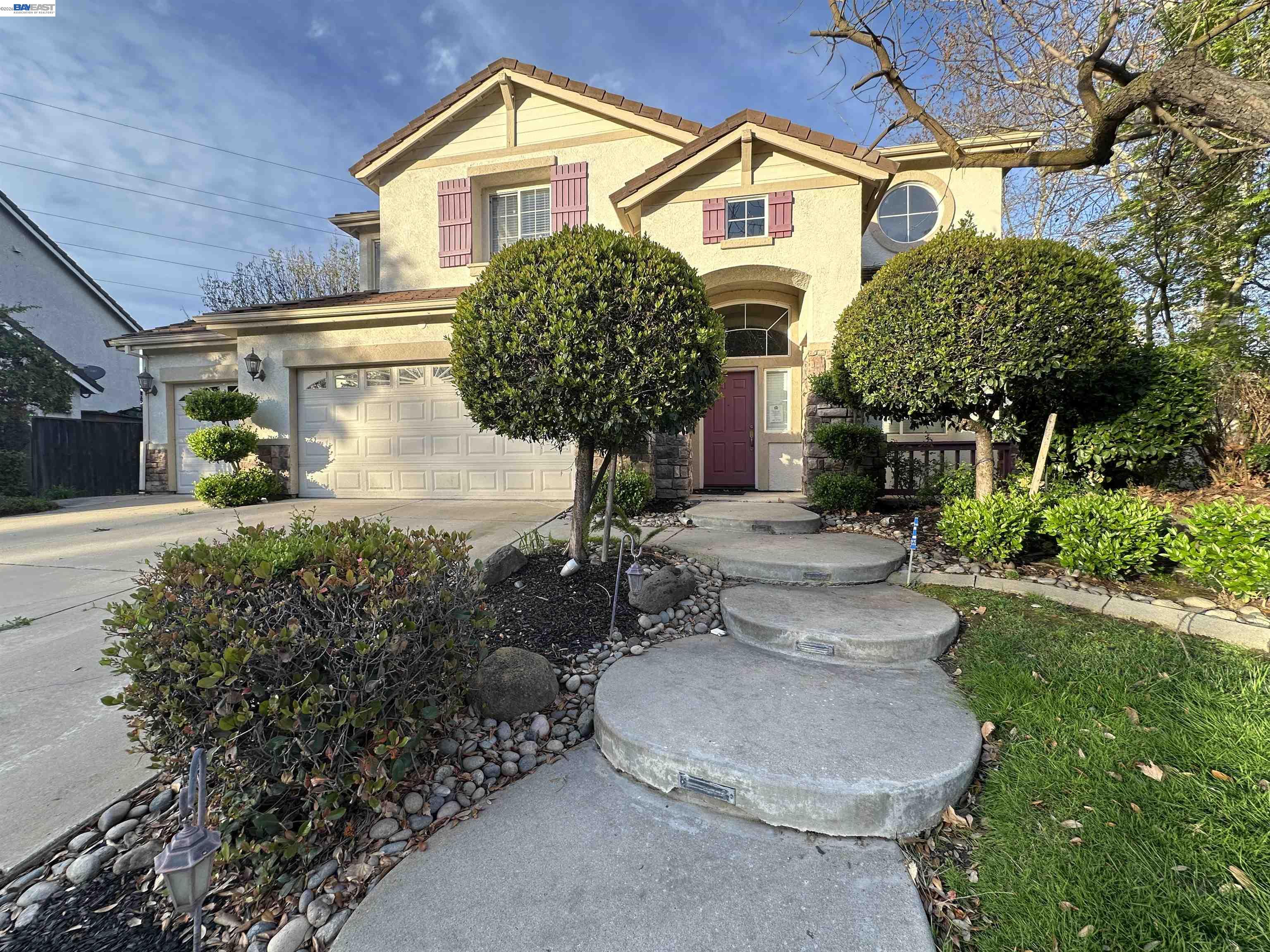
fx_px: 514
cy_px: 476
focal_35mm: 14
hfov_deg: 102.1
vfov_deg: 85.7
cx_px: 635
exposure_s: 1/285
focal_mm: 2.22
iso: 40
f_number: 2.2
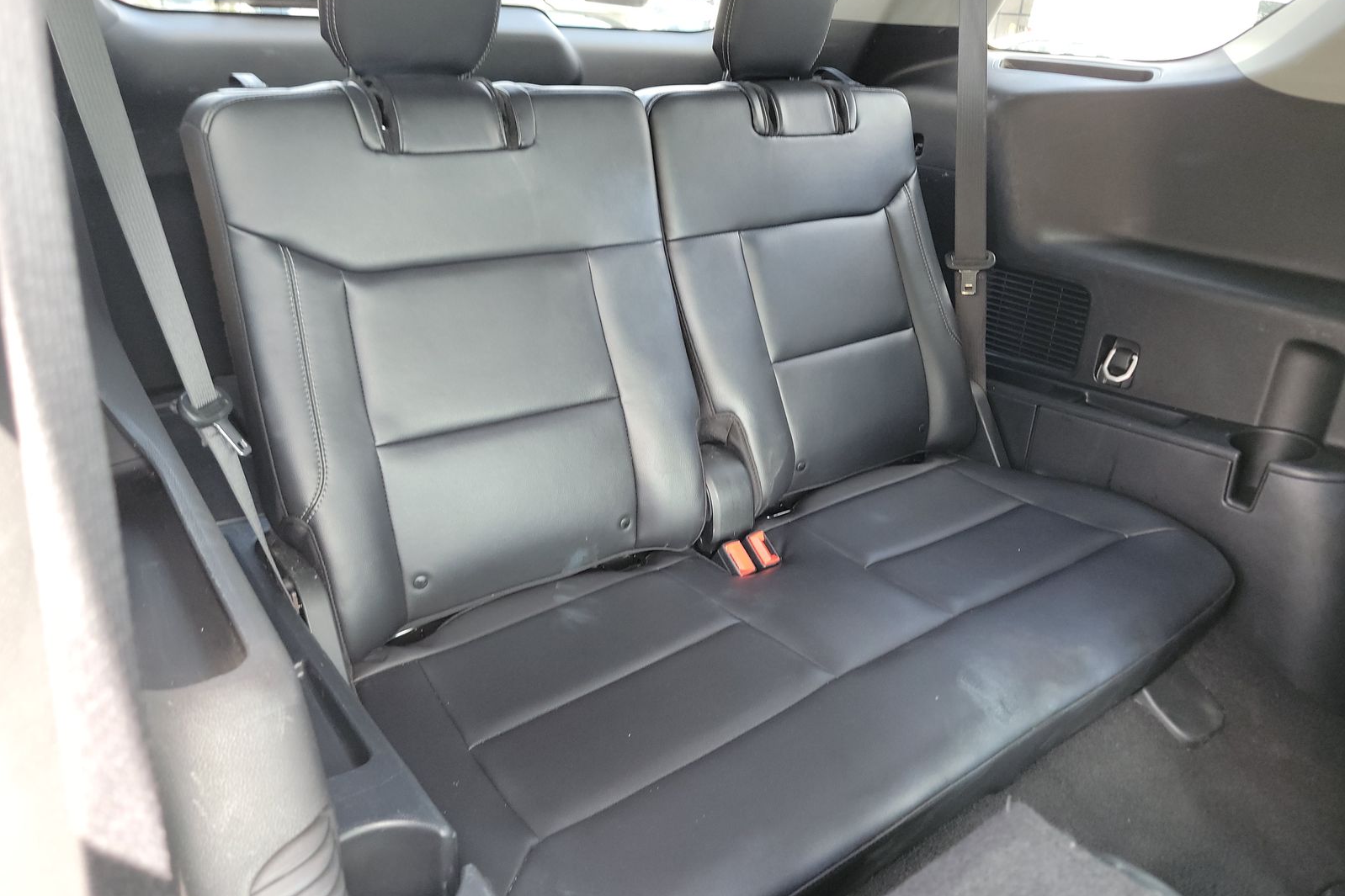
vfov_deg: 51.2
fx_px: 934
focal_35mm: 25
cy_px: 399
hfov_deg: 71.5
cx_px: 672
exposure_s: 1/59
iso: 528
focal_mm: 6.7
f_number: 1.8
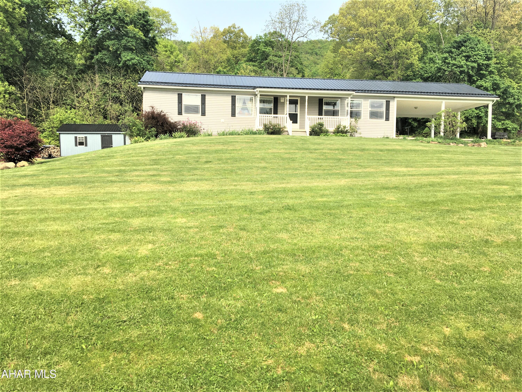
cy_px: 196
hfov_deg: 61.7
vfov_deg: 48.2
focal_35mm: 29
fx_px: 437
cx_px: 261
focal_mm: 4.15
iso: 25
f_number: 2.2
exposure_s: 1/1241
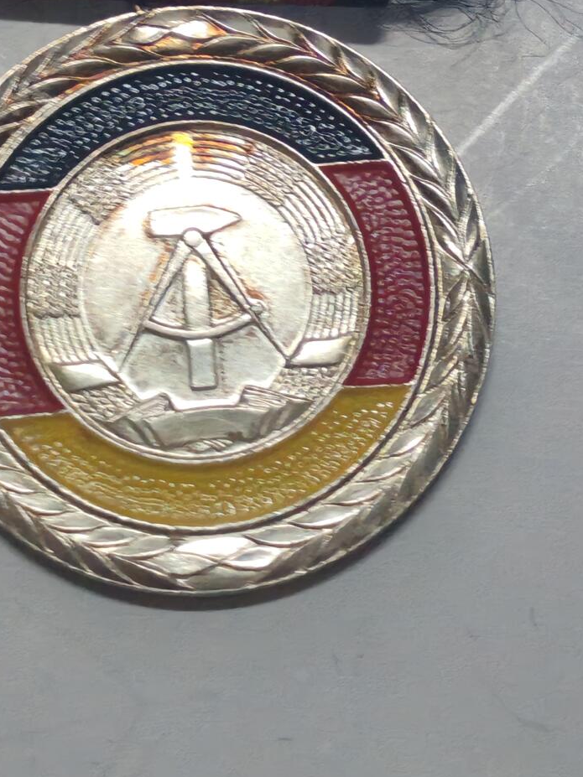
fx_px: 2965
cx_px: 239
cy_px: 40
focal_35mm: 132
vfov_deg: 14.7
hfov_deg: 11.2
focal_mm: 5.52
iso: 500
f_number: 1.95
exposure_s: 1/50
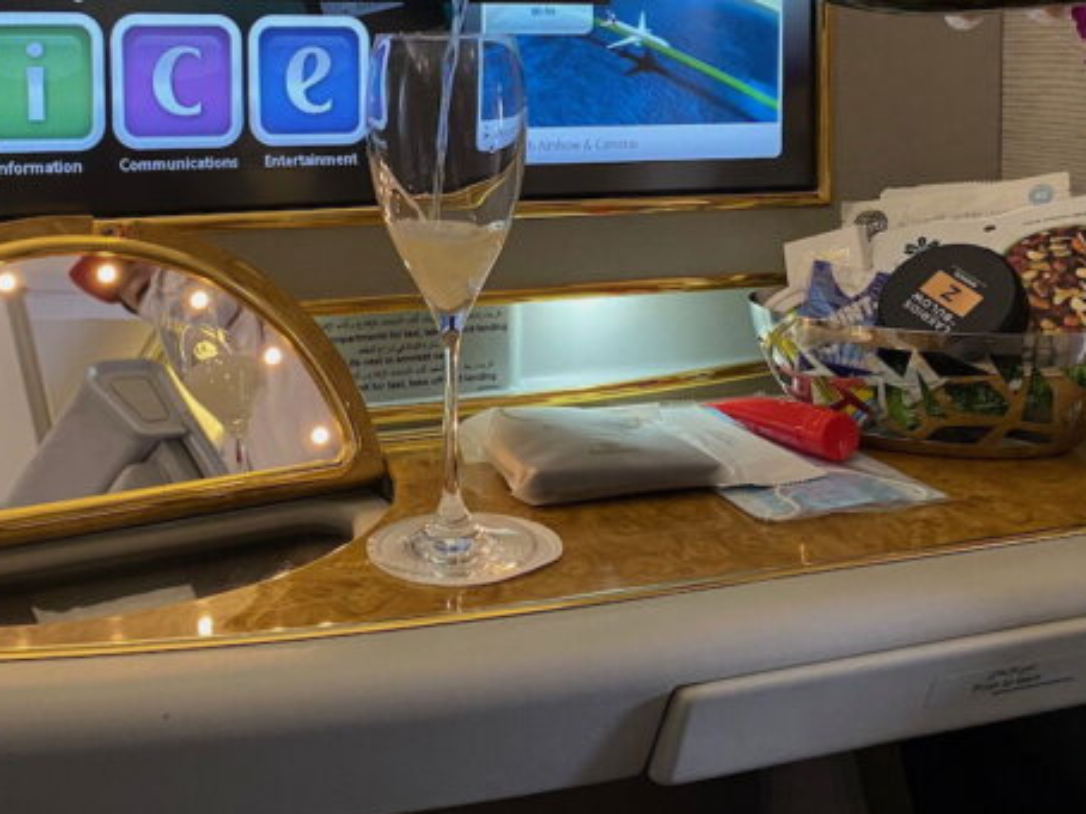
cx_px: 505
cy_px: 153
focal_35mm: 44
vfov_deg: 31.9
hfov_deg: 42.9
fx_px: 1380
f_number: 1.8
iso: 250
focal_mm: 4.25
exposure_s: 1/50
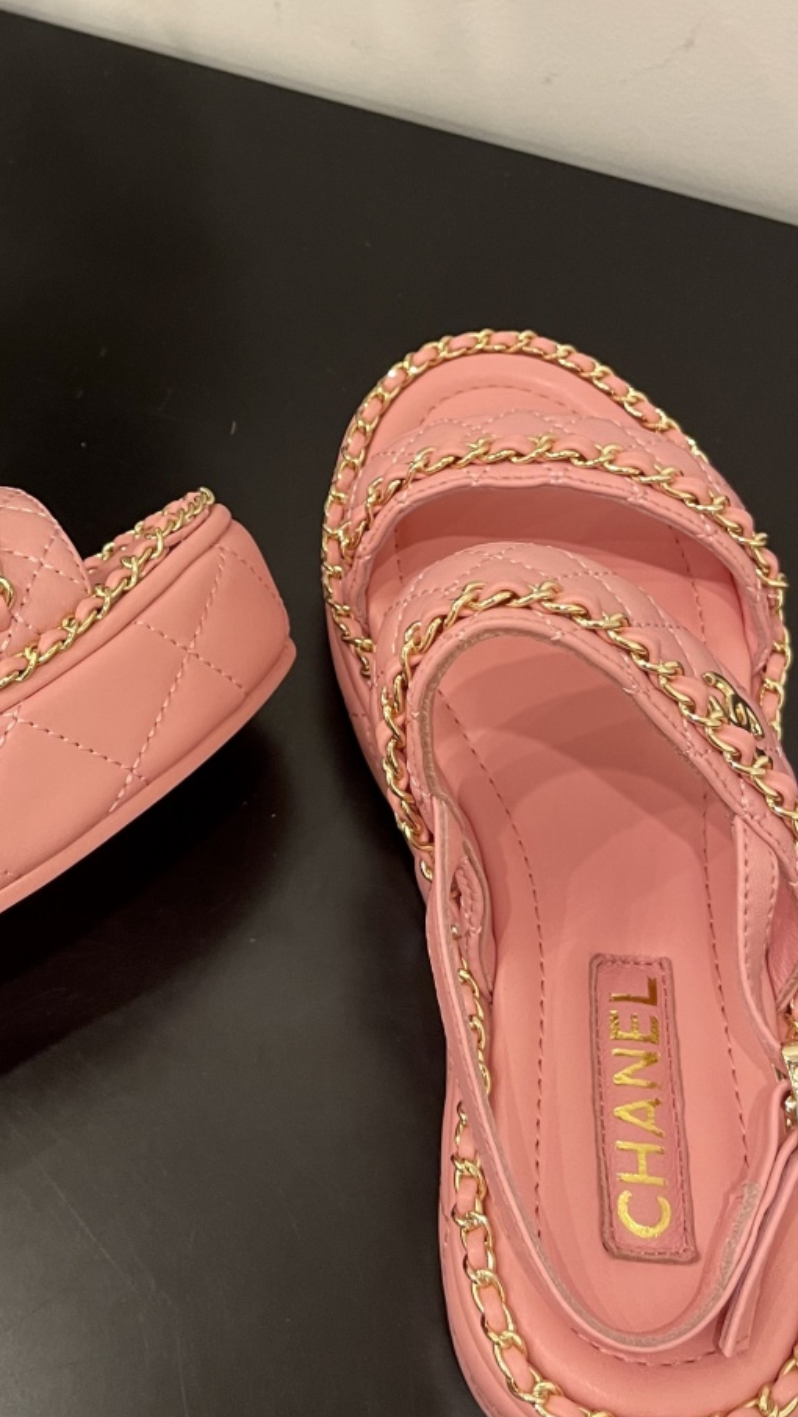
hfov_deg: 26.2
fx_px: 1692
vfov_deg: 44.8
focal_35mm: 45
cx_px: 203
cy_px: 472
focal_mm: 5.1
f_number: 1.6
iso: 400
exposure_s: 1/60
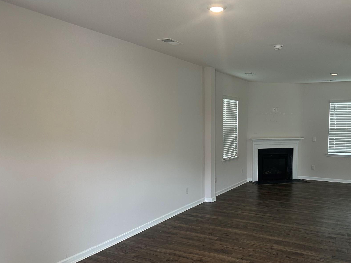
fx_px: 314
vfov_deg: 45.3
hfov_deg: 57.8
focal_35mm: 31
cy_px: 153
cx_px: 214
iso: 200
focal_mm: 6.86
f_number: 1.78
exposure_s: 1/120
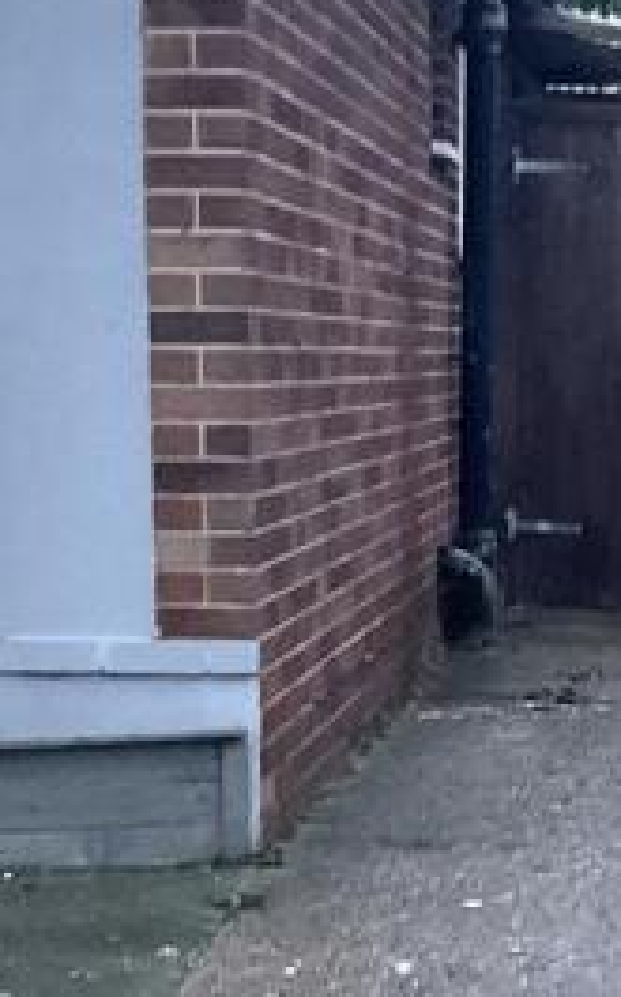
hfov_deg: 10.9
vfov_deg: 17.2
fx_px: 3231
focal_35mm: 119
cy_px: 997
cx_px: 512
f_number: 1.8
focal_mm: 3
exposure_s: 1/60
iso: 250
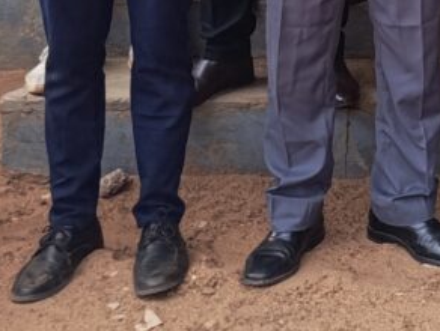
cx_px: 937
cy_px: -386
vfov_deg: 10.9
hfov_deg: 13.4
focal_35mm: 121
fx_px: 1541
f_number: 1.6
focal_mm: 6.14
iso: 50
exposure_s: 1/183
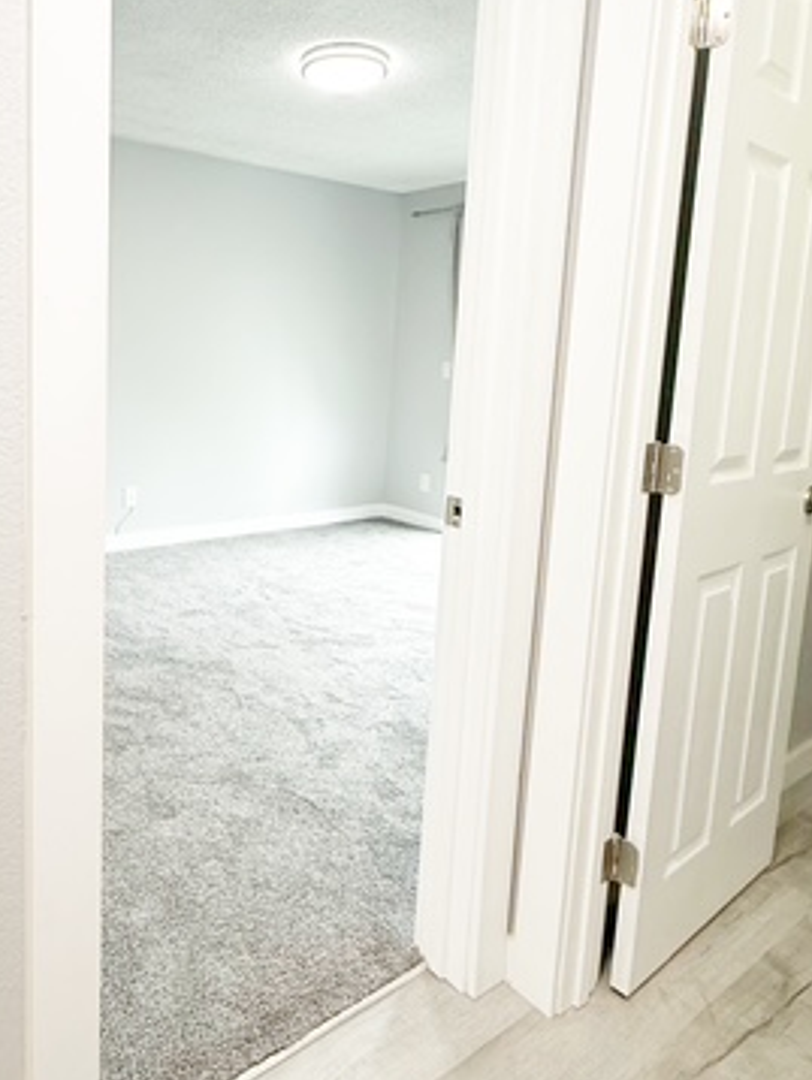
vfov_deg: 68.8
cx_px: 241
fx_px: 781
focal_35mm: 25
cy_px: 440
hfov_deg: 53.3
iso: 125
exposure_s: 1/120
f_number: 2.2
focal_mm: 2.22
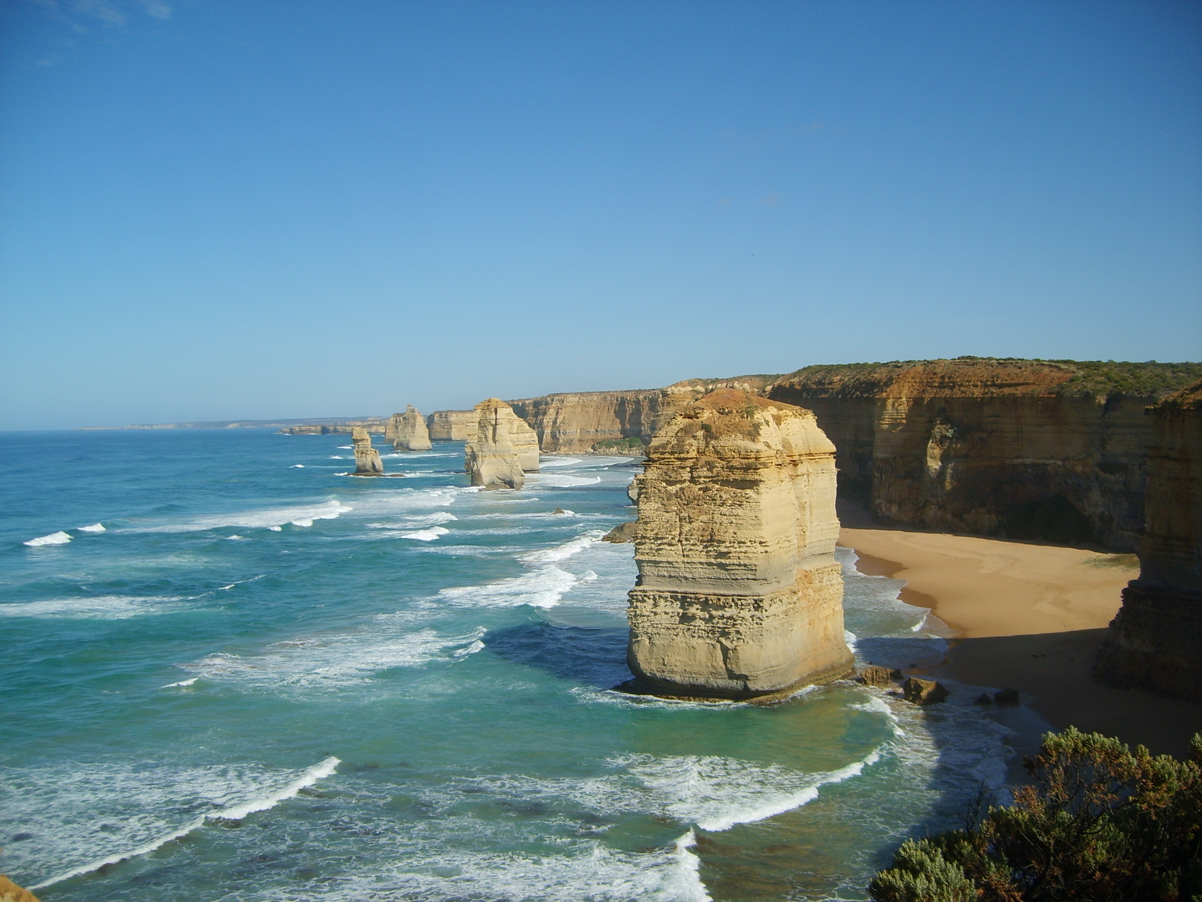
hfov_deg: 52.6
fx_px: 1215
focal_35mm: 35
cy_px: 451
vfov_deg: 40.7
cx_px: 601
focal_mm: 5.8
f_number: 7.1
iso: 50
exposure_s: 1/250
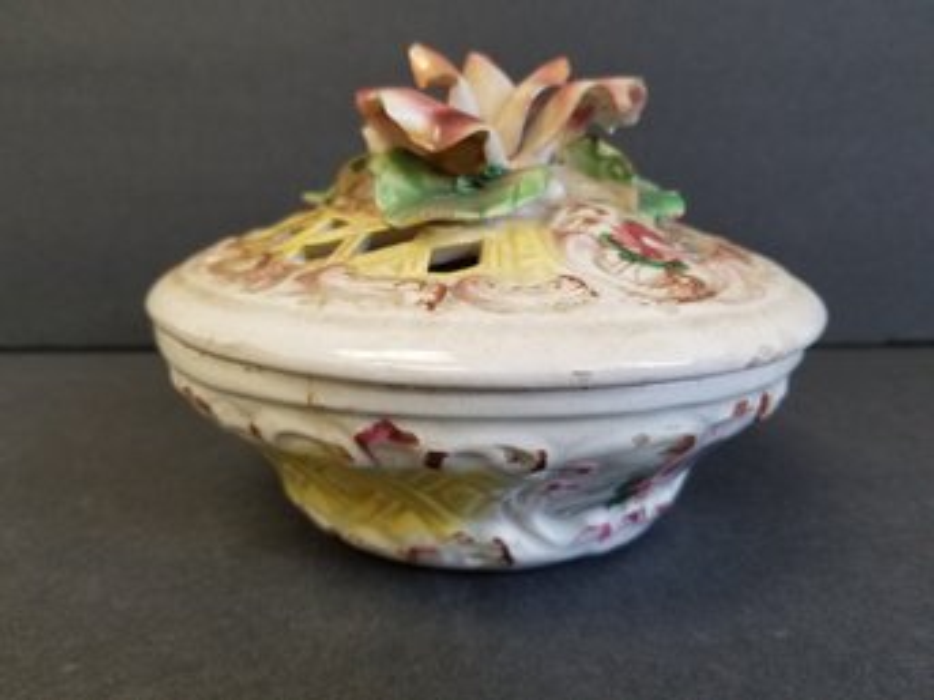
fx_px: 701
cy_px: 350
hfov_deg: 67.3
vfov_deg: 53.0
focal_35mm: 26
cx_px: 467
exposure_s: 1/60
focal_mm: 4.25
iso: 100
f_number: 1.7
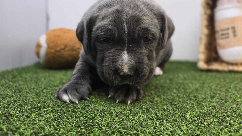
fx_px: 167
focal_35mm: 26
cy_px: 61
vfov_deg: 44.3
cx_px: 123
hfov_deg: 71.9
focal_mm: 6.3
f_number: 1.7
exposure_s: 1/120
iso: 64
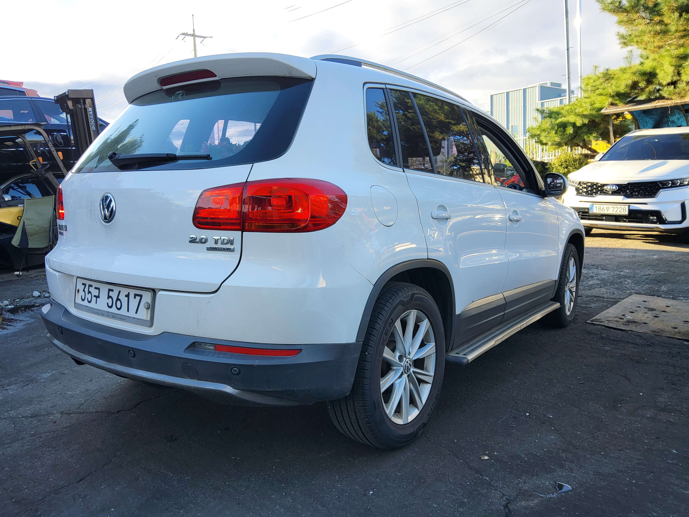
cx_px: 344
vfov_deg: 53.1
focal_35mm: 26
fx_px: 518
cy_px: 258
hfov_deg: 67.3
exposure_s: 1/127
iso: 12
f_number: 1.8
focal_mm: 3.98
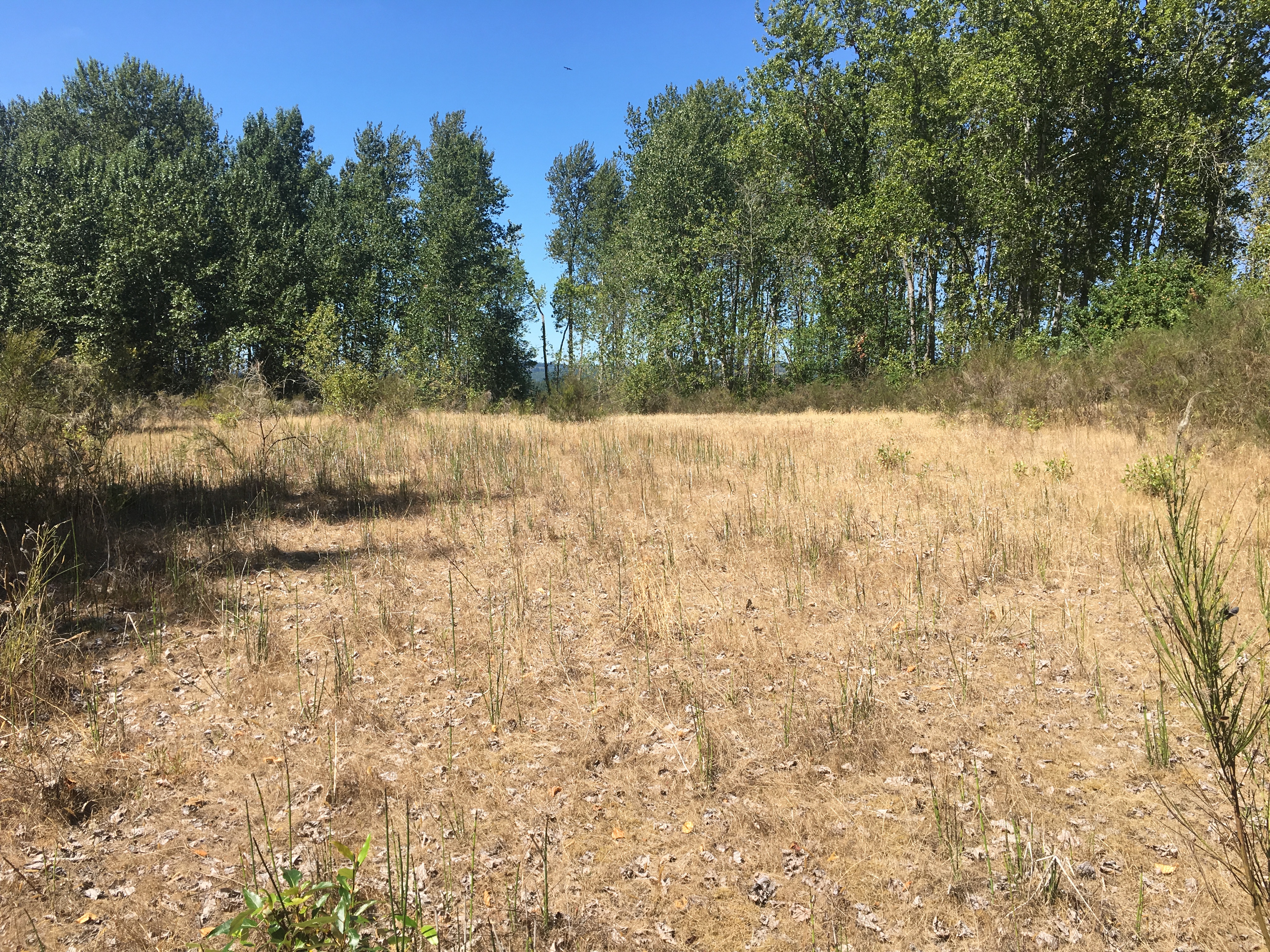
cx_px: 635
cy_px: 476
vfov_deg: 48.2
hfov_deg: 61.7
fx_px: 1064
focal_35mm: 29
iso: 25
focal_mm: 4.15
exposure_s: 1/986
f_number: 2.2
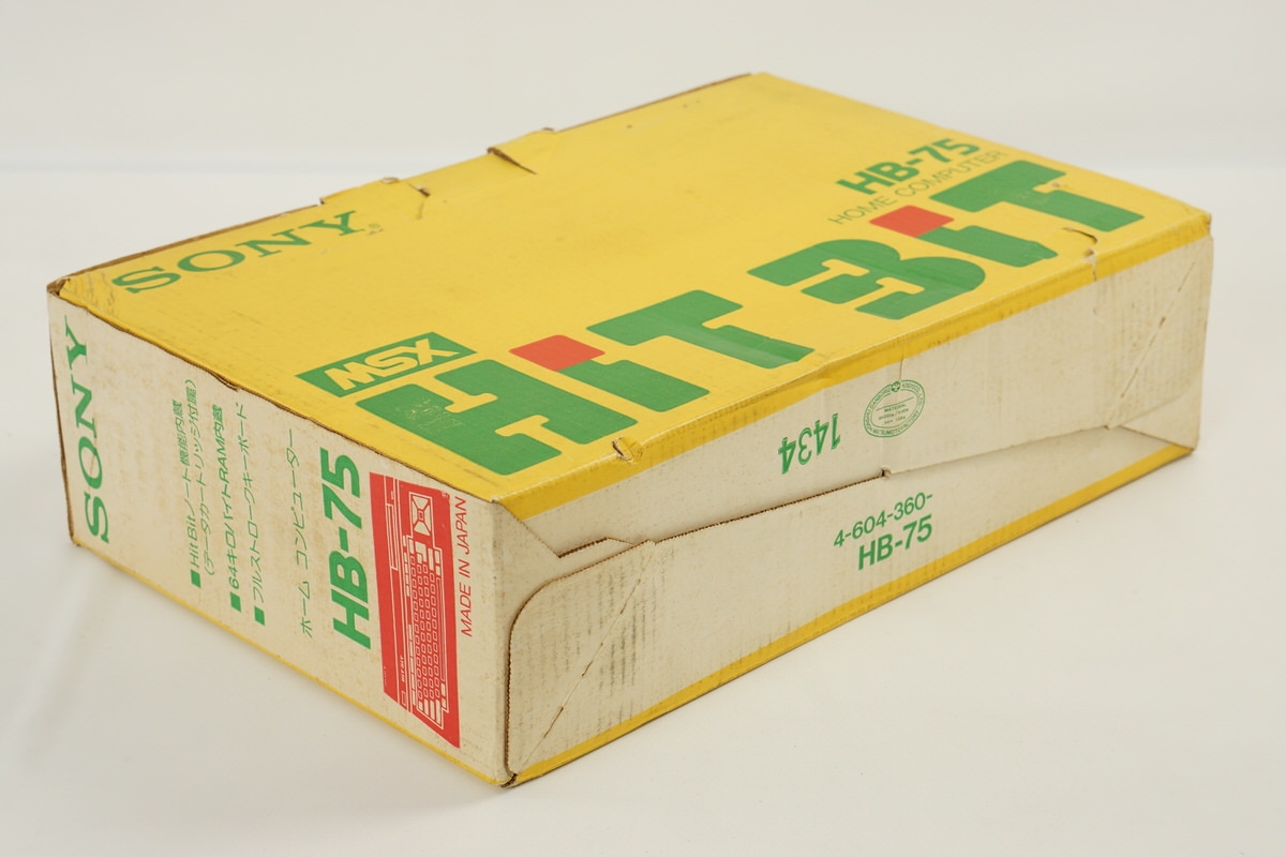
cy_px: 428
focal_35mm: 75
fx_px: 2679
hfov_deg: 27.0
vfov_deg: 18.2
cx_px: 643
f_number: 6.3
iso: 500
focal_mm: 50
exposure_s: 1/80
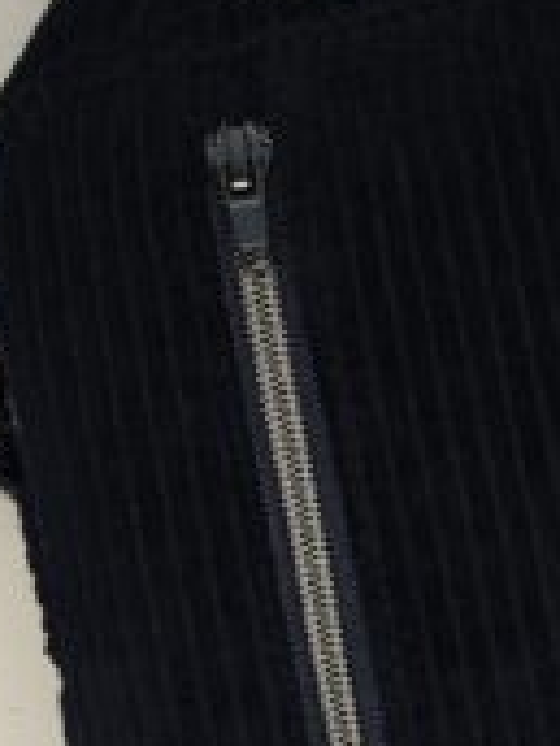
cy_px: 553
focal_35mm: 89
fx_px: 1920
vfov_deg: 21.8
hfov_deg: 16.1
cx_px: 608
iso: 200
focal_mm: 6.06
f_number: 1.6
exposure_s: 1/100
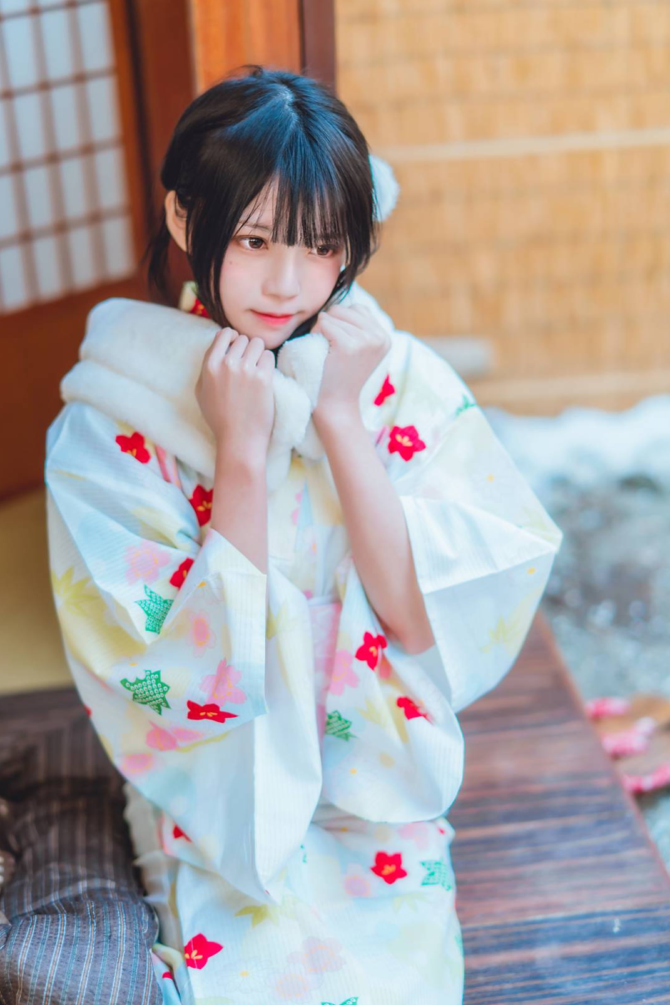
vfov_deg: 35.6
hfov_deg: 24.2
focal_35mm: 56
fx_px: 1563
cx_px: 323
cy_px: 505
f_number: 1.4
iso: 200
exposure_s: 1/160
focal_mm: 50
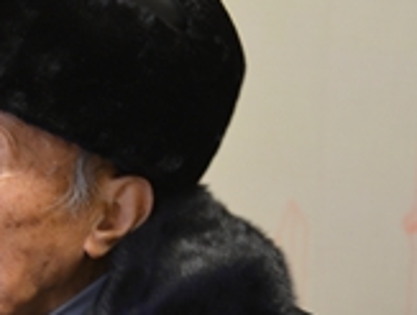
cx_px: 46
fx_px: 2415
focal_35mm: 200
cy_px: 193
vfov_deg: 7.5
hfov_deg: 9.8
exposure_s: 1/13
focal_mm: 68
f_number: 4.5
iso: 800
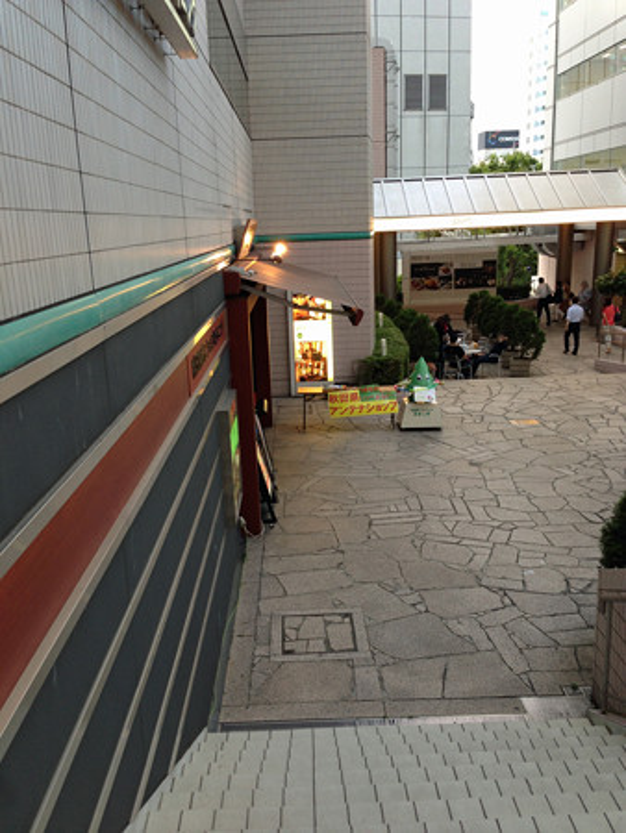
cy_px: 416
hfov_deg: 43.0
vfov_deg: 55.3
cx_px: 313
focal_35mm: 33
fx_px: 795
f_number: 2.4
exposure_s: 1/40
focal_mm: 4.13
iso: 64
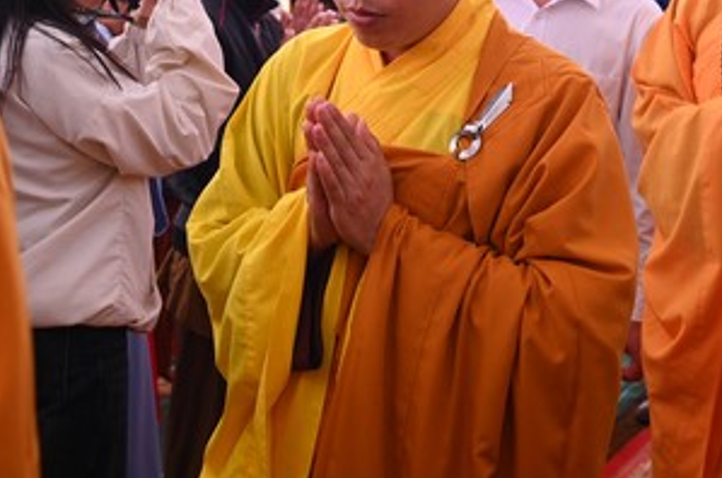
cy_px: 19
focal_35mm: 74
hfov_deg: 27.4
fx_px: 1481
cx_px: 377
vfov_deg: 18.0
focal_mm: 34
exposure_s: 1/250
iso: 1000
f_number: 4.5
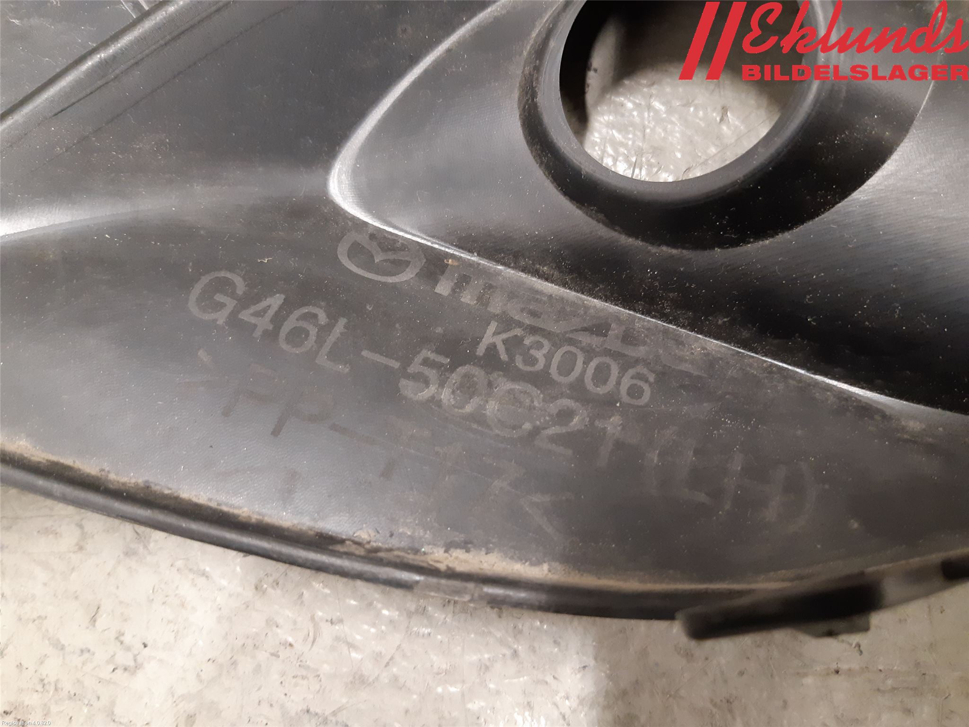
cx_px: 484
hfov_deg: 67.3
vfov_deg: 53.1
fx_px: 728
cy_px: 364
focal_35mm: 26
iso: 250
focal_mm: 3.93
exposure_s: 1/25
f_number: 1.7
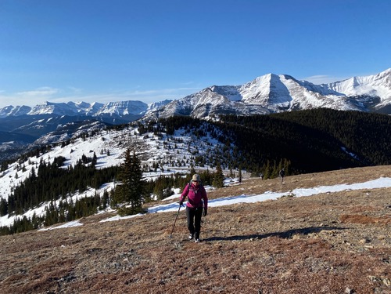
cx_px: 196
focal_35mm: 26
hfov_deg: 67.3
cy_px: 147
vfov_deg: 53.1
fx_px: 294
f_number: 1.8
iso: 32
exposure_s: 1/3497
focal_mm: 4.25
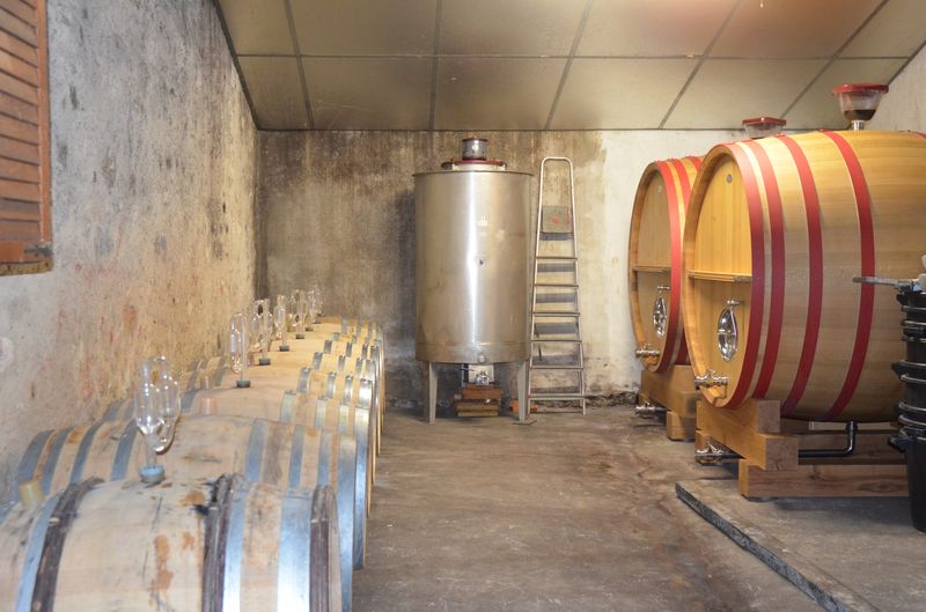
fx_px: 1039
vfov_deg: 32.8
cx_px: 463
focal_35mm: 40
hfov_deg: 48.0
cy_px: 306
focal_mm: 27
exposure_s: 1/60
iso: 2500
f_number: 3.8
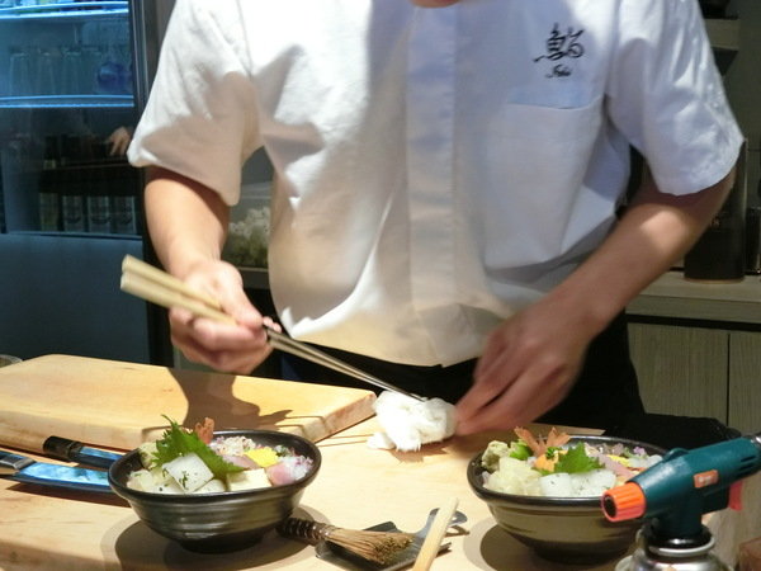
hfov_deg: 32.2
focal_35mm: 60
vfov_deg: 24.4
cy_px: 286
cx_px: 380
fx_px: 1319
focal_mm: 12.8
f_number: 3.8
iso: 800
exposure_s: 1/60
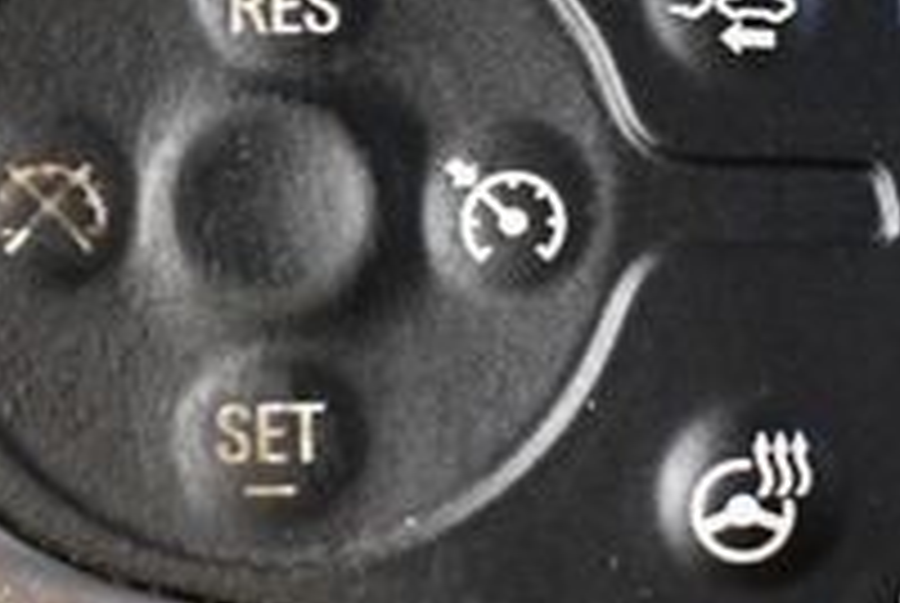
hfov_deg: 11.9
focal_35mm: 173
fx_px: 4331
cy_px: 274
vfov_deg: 8.0
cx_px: 400
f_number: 4
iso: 3200
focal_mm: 27
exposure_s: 1/80
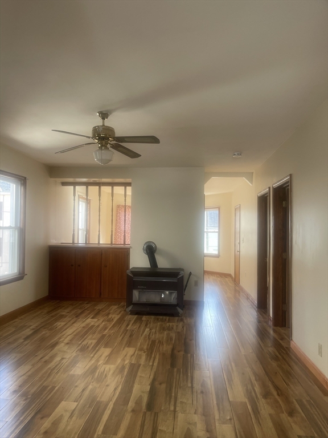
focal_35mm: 26
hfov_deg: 53.1
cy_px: 219
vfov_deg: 67.3
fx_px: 328
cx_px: 164
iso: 64
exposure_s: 1/121
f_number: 1.6
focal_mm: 5.1
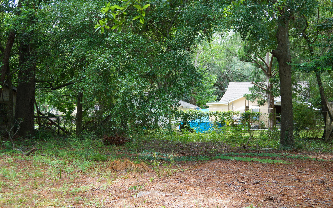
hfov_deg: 49.2
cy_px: 97
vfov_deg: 32.0
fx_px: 363
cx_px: 186
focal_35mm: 40
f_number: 5.6
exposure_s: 1/125
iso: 200
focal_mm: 22
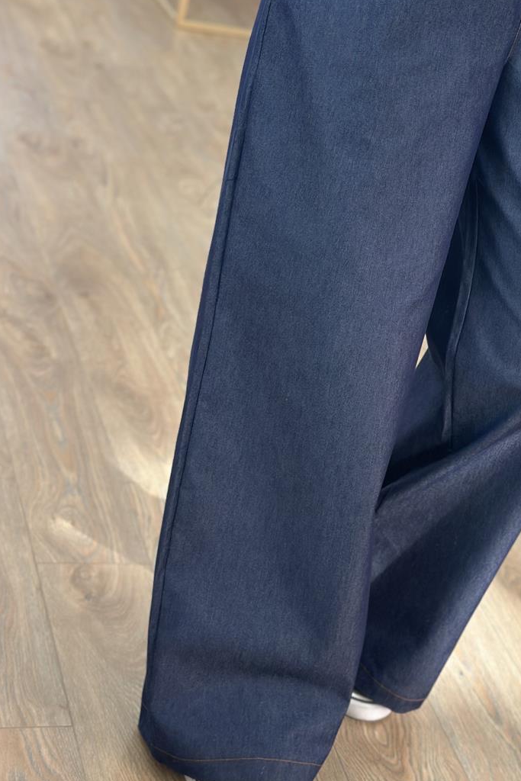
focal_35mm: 78
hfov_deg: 17.4
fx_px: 1693
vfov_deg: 25.9
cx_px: 404
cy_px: 320
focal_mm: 6.86
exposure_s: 1/100
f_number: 1.78
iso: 80
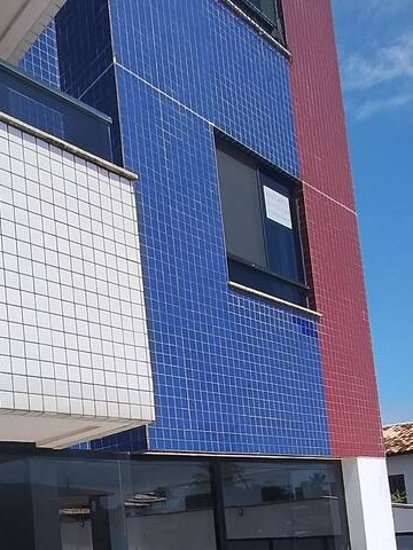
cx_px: 65
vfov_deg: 46.3
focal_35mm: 36
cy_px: 496
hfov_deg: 37.8
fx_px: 573
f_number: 2.2
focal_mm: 1.66
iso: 101
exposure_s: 1/1967
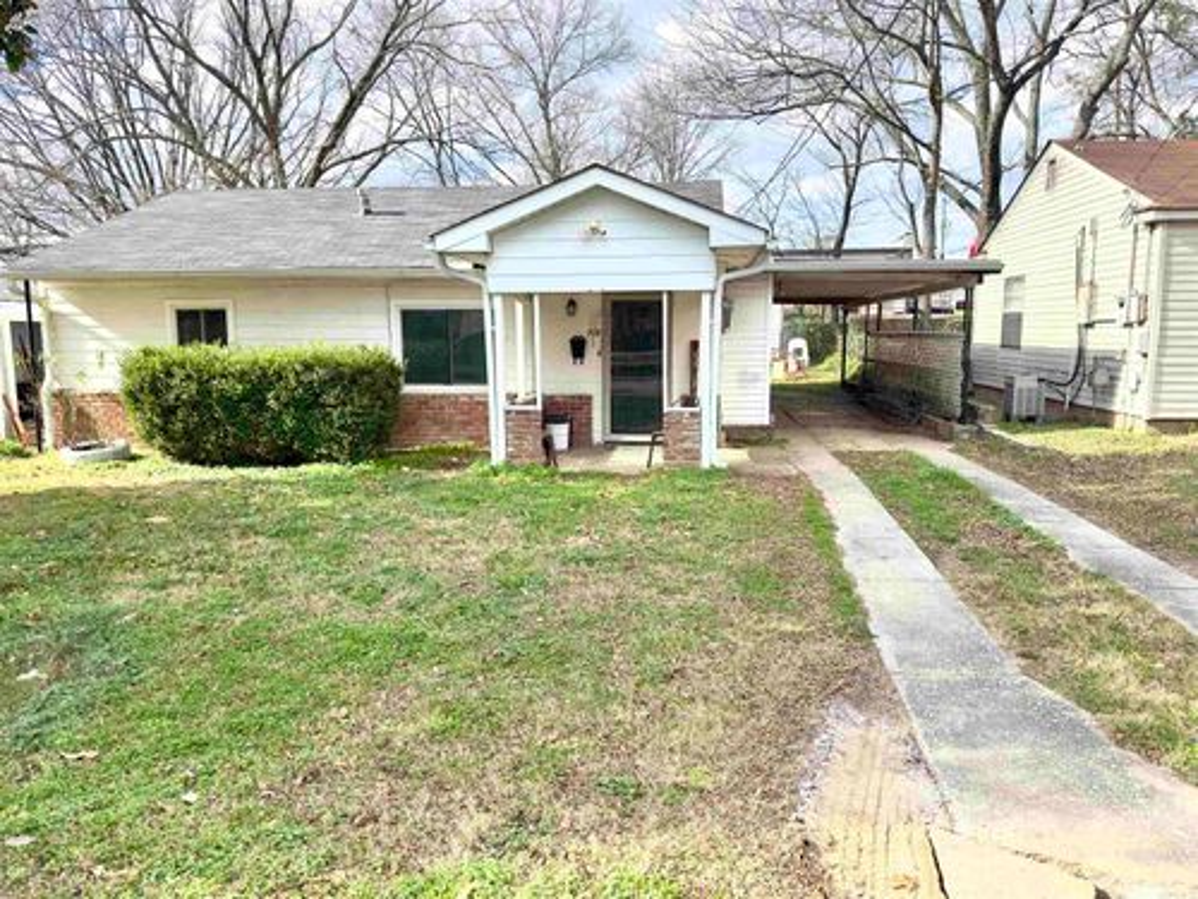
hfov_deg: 71.6
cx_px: 599
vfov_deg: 56.8
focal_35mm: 24
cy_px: 450
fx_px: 831
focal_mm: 6.86
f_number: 1.78
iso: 100
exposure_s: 1/2232
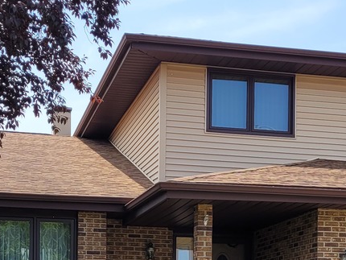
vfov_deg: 16.1
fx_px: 870
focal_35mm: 87
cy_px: 344
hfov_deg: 22.5
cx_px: 187
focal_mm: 5.4
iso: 40
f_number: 1.8
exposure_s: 1/1610
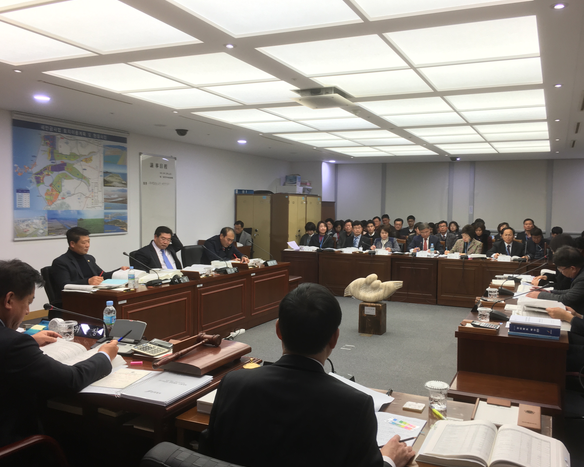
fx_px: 536
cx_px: 314
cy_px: 232
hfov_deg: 57.1
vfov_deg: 47.1
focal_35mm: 31
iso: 25
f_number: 2.2
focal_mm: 4.15
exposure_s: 1/30
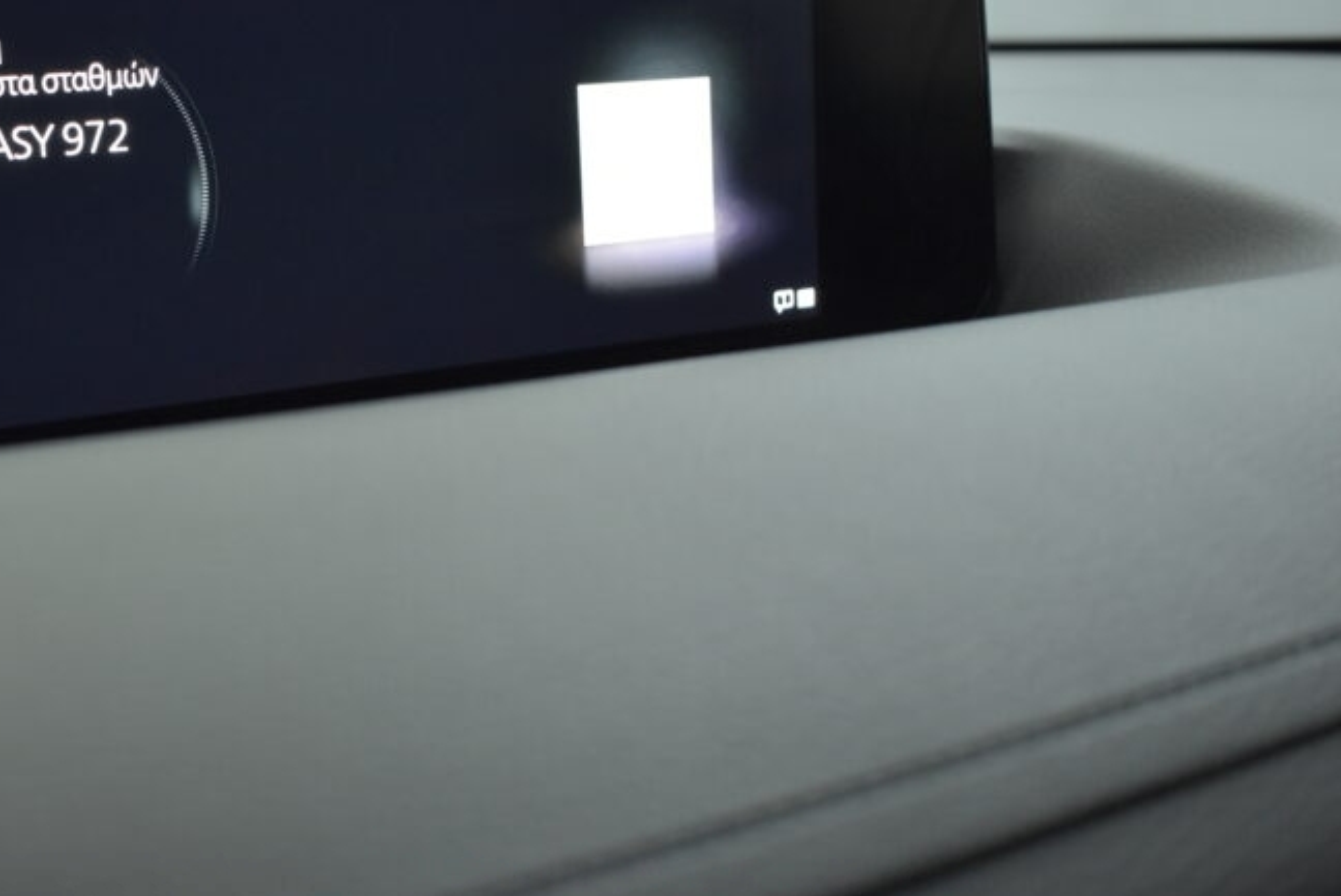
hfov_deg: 38.5
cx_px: 298
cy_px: 341
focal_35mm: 50
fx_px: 1856
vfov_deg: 27.1
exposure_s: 1/100
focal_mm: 21
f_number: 3.8
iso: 1600
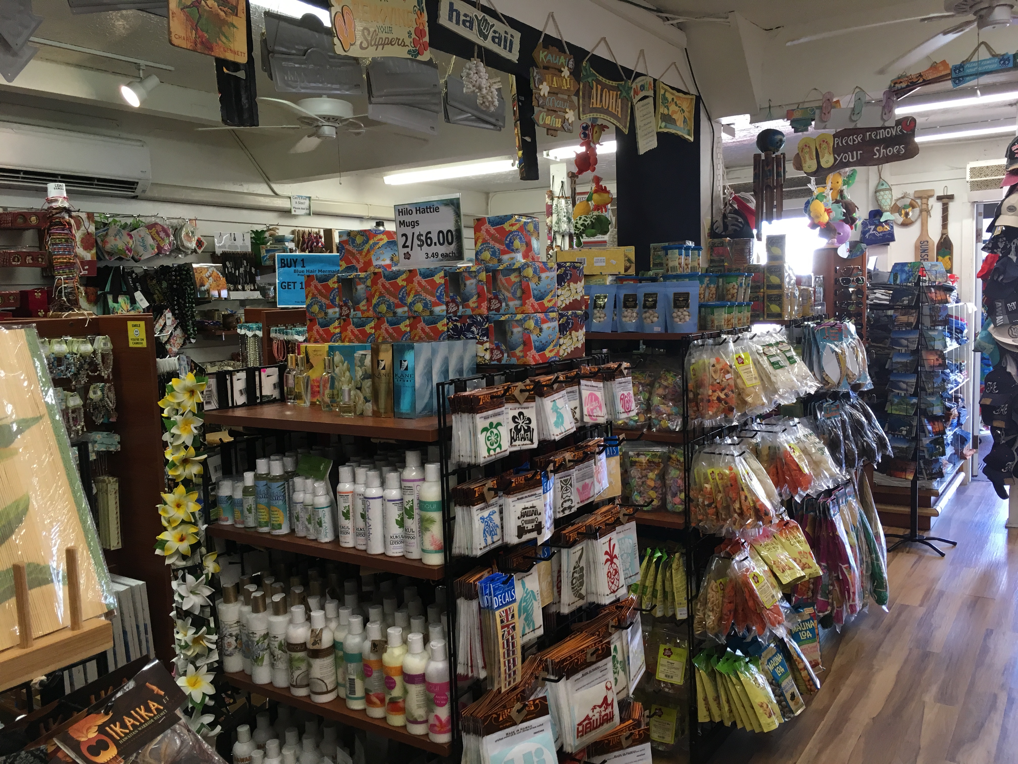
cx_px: 509
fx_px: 853
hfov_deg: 61.7
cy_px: 382
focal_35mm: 29
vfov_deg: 48.2
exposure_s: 1/30
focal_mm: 4.15
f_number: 2.2
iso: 32
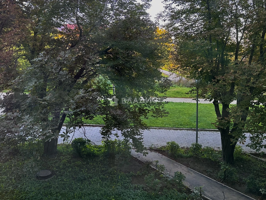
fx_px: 184
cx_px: 133
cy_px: 100
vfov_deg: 56.8
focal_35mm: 24
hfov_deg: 71.6
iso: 125
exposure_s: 1/121
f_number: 1.78
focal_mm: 6.86
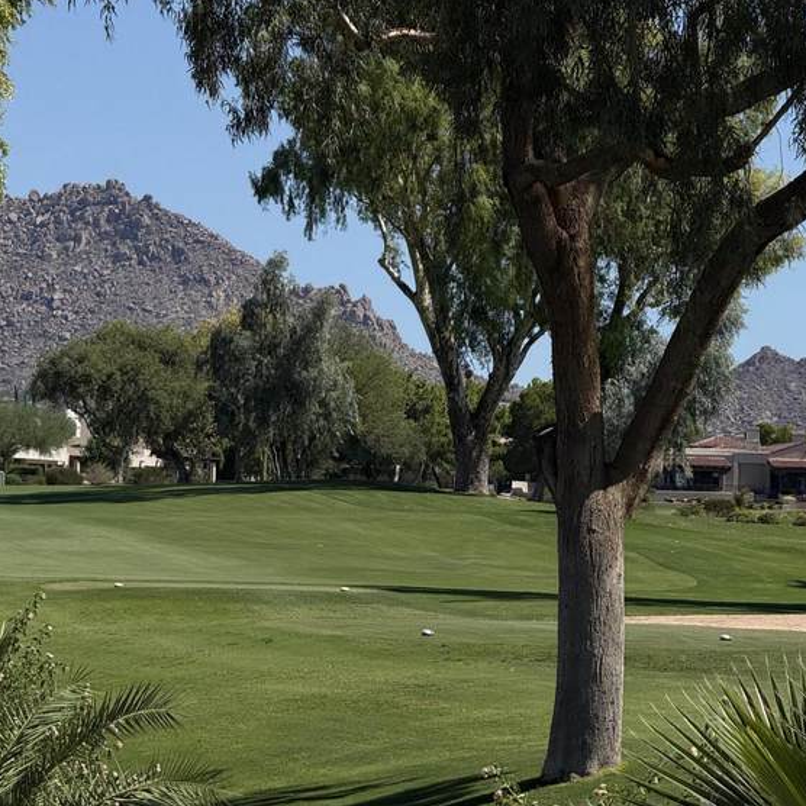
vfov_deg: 9.5
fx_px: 4821
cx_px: 358
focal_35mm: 183
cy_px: 552
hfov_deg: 9.6
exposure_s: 1/2933
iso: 64
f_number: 2.8
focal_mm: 15.66
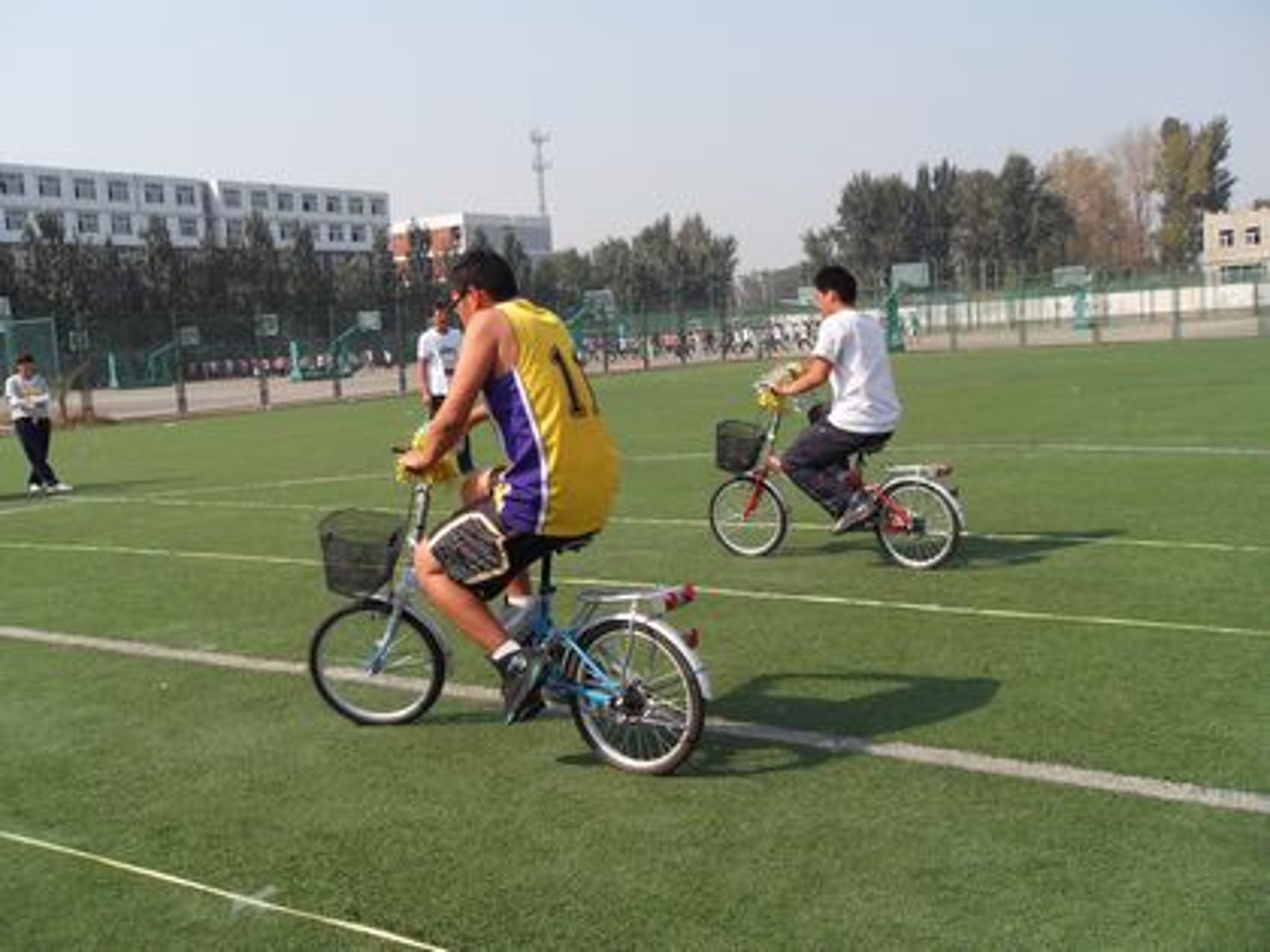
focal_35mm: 35
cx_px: 635
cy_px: 476
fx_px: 1284
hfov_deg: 52.6
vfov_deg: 40.7
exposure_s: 1/180
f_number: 8.2
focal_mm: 6.3
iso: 80
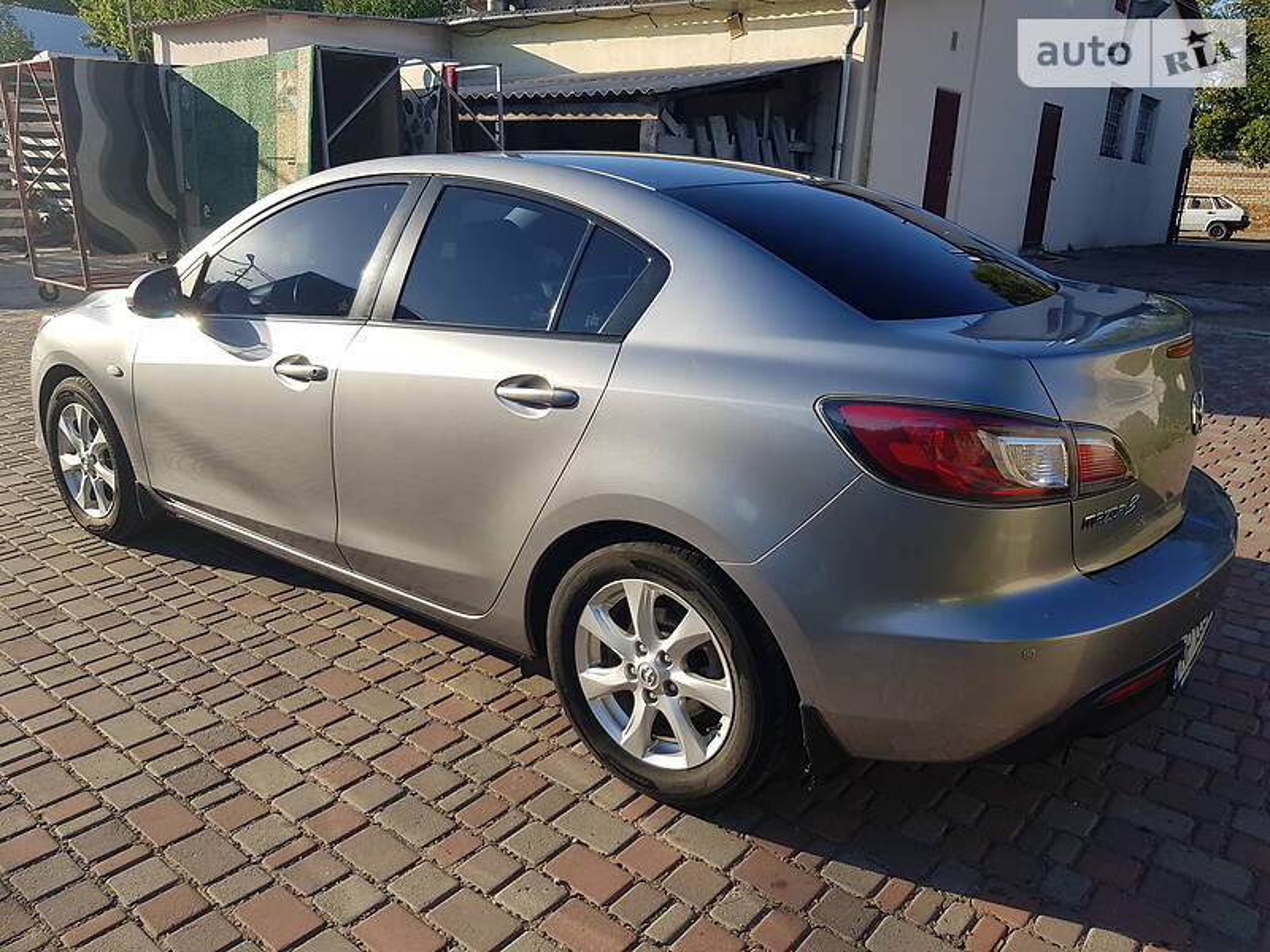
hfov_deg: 67.3
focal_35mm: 26
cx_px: 635
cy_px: 476
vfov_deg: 53.1
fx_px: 954
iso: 40
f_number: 1.7
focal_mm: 4.2
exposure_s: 1/1180
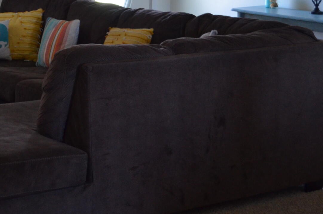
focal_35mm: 100
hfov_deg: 20.1
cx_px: 32
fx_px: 895
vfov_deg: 13.5
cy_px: 13
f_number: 4
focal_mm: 24
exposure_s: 1/40
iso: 800
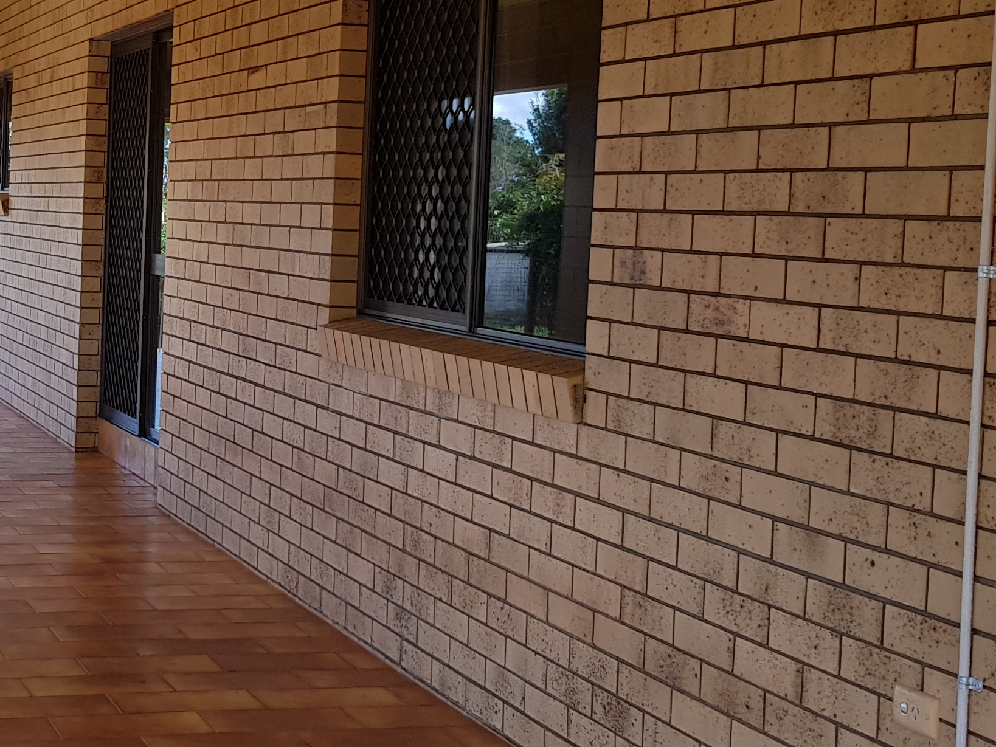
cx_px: 144
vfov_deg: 22.9
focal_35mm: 64
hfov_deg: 29.3
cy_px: 260
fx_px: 1842
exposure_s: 1/208
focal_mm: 4.2
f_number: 1.7
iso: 40
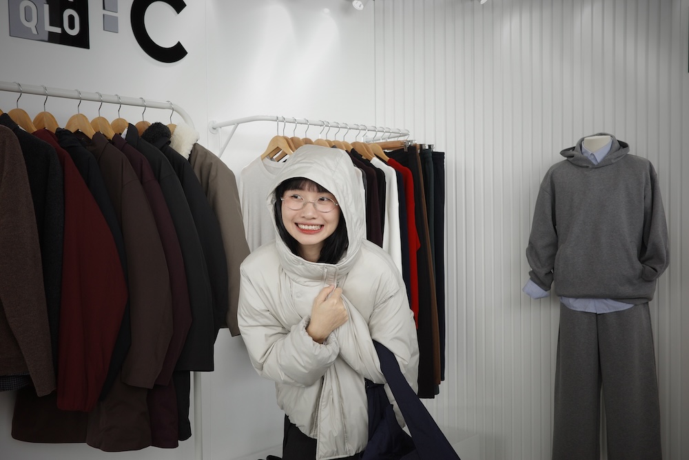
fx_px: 766
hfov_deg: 48.5
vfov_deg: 33.4
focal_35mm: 40
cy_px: 230
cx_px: 344
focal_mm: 26
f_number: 4.5
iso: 400
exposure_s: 1/250
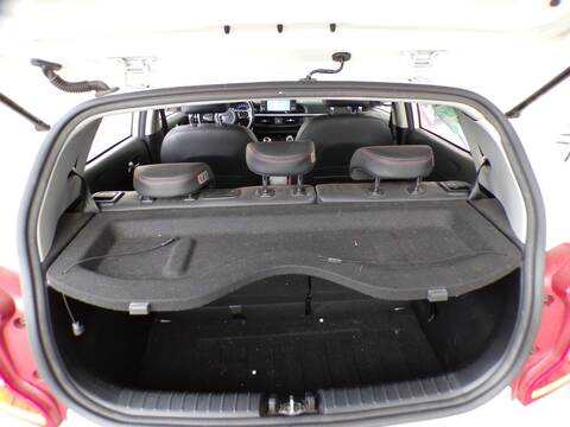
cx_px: 285
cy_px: 214
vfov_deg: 56.8
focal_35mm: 24
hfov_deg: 71.6
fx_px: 395
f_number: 3
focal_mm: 4.3
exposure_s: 1/38
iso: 100
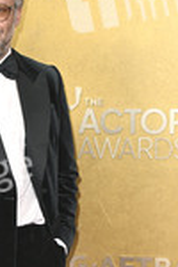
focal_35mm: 136
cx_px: -7
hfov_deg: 10.0
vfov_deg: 14.9
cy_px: 258
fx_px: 1009
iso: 2500
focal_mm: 51
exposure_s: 1/320
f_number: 5.6
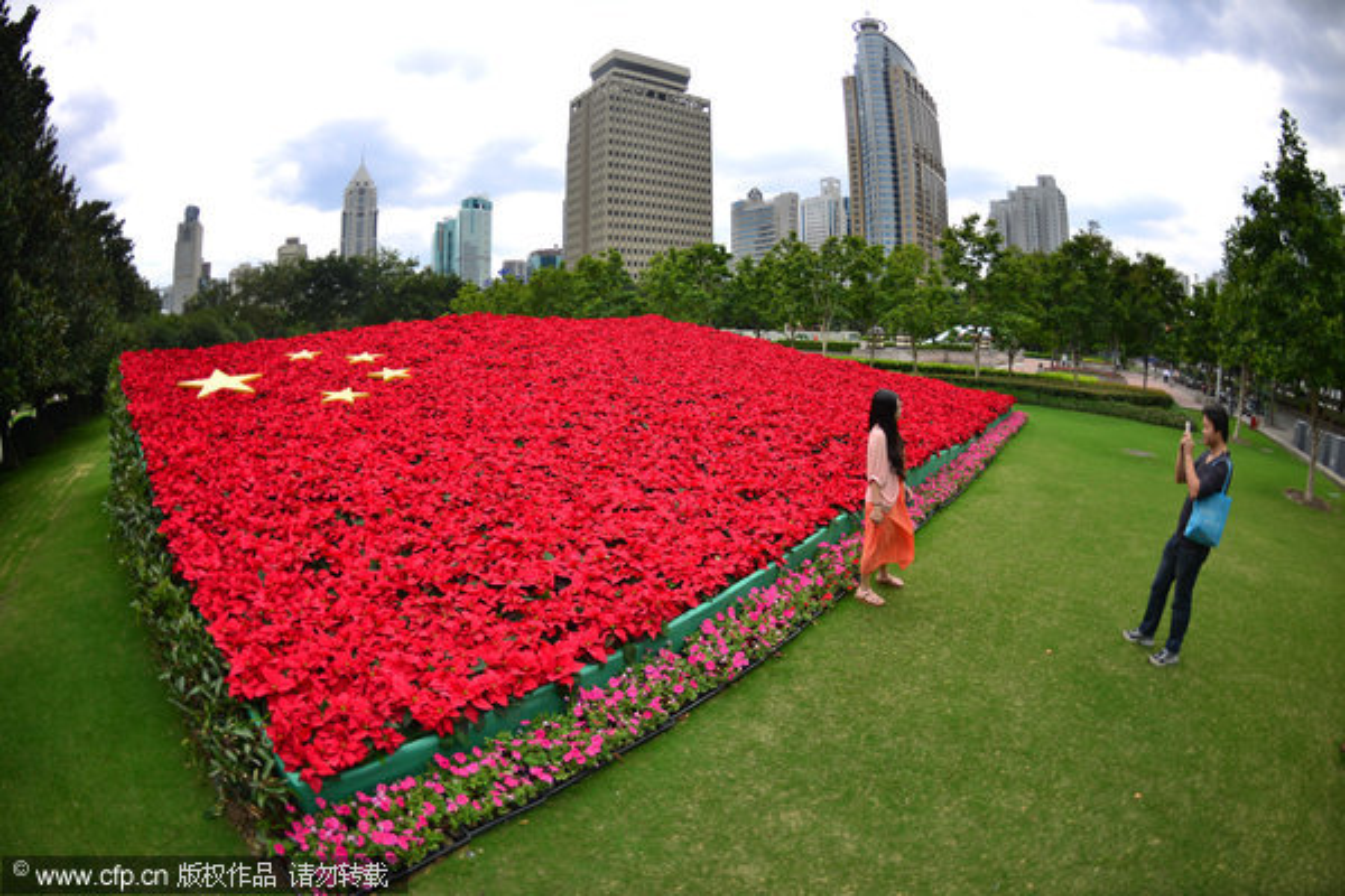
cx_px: 672
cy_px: 448
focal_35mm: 16
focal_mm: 16
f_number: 2.8
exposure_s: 1/500
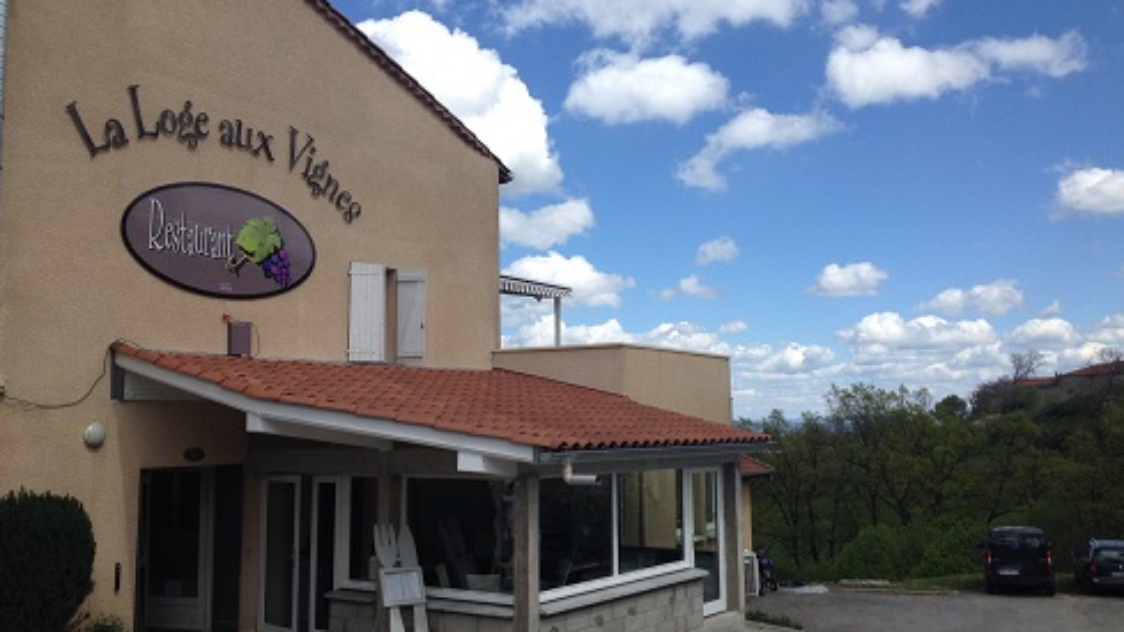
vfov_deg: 30.4
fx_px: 1162
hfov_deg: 51.6
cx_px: 568
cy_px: 318
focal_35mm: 39
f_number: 2.4
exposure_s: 1/2208
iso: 50
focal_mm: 4.28
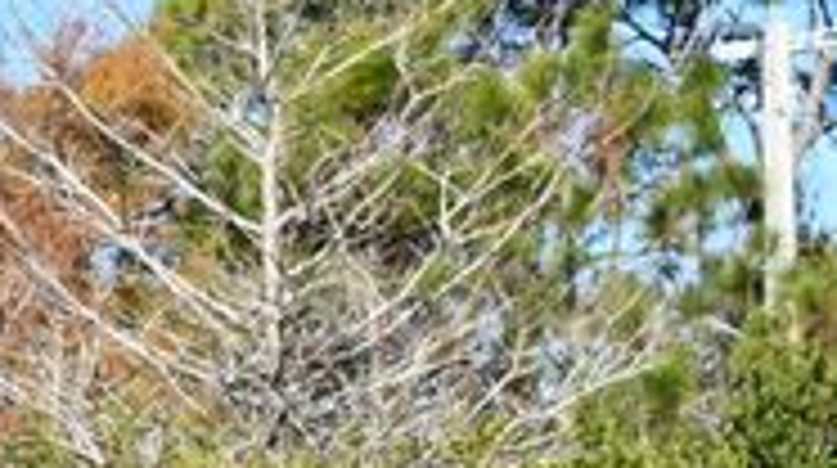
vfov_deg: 4.8
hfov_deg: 8.4
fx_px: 5607
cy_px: 657
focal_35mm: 253
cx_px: -328
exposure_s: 1/250
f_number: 8
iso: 110
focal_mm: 35
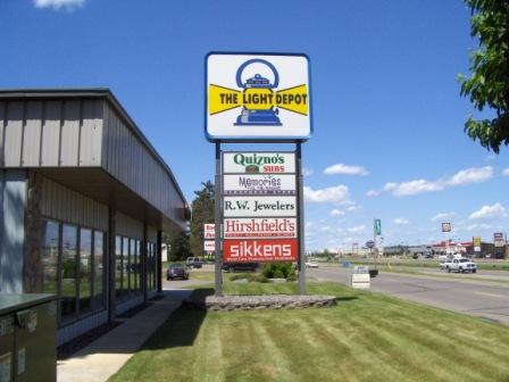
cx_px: 254
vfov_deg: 40.7
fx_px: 515
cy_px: 191
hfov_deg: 52.6
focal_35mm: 35
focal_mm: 5.8
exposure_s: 1/1538
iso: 100
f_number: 4.3
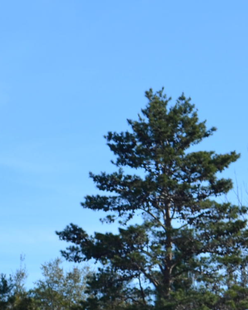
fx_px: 2284
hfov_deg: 6.0
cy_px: 269
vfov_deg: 7.7
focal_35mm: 249
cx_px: -305
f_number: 8
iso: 100
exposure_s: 1/250
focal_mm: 44
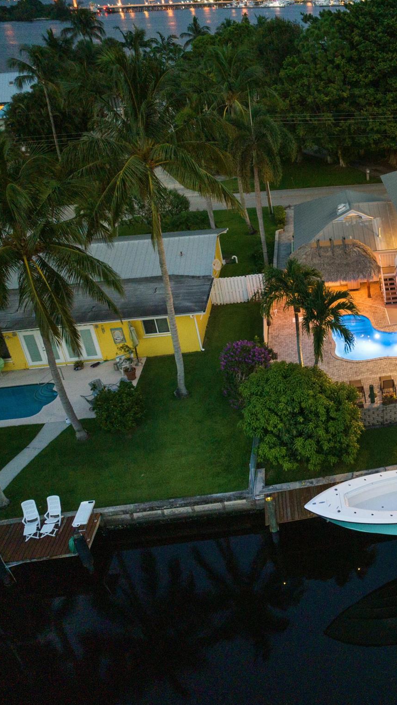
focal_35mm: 35
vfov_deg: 56.6
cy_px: 353
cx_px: 433
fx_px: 655
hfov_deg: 30.3
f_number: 2.8
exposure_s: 1/8
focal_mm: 12.29
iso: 2310
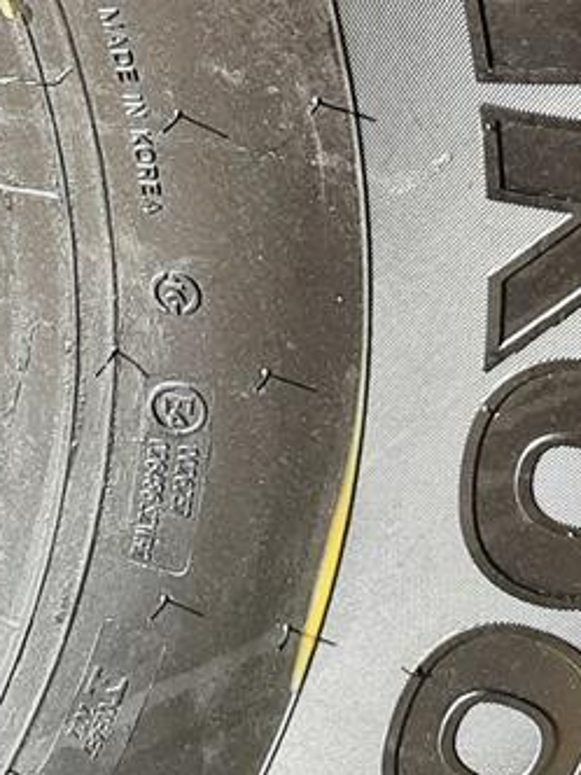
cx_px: 310
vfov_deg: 20.1
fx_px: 2104
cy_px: -21
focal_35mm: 94
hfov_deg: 15.7
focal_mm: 3.93
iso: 40
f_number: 1.7
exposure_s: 1/496
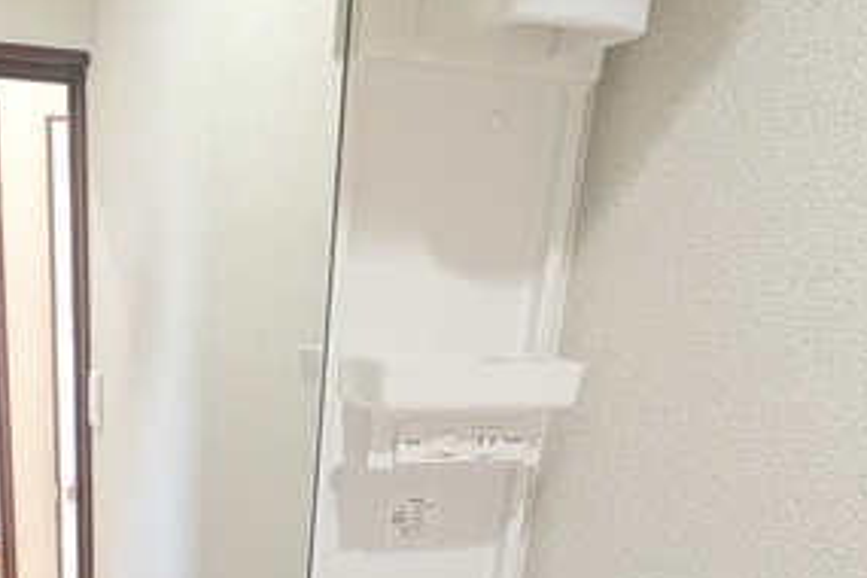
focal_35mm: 49
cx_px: 225
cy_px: 815
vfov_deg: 23.3
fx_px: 1180
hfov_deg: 39.3
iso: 348
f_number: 2.2
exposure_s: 1/60
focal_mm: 1.83
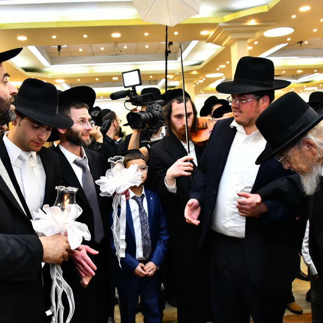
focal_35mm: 36
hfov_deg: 46.0
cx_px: 156
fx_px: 380
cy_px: 161
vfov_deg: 46.0
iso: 2000
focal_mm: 28
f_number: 5.6
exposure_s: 1/125
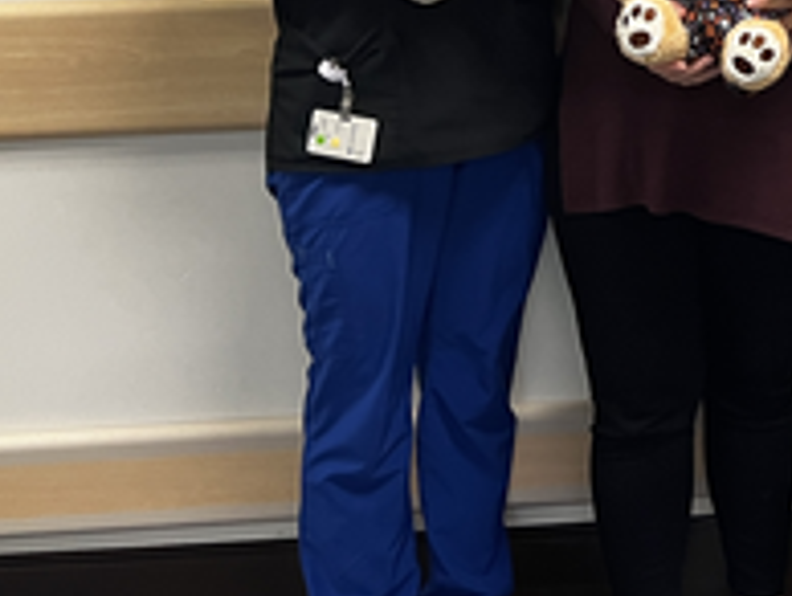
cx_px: 951
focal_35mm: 83
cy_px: -231
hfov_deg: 21.8
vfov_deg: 16.6
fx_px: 1901
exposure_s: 1/60
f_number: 1.5
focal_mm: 5.7
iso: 100
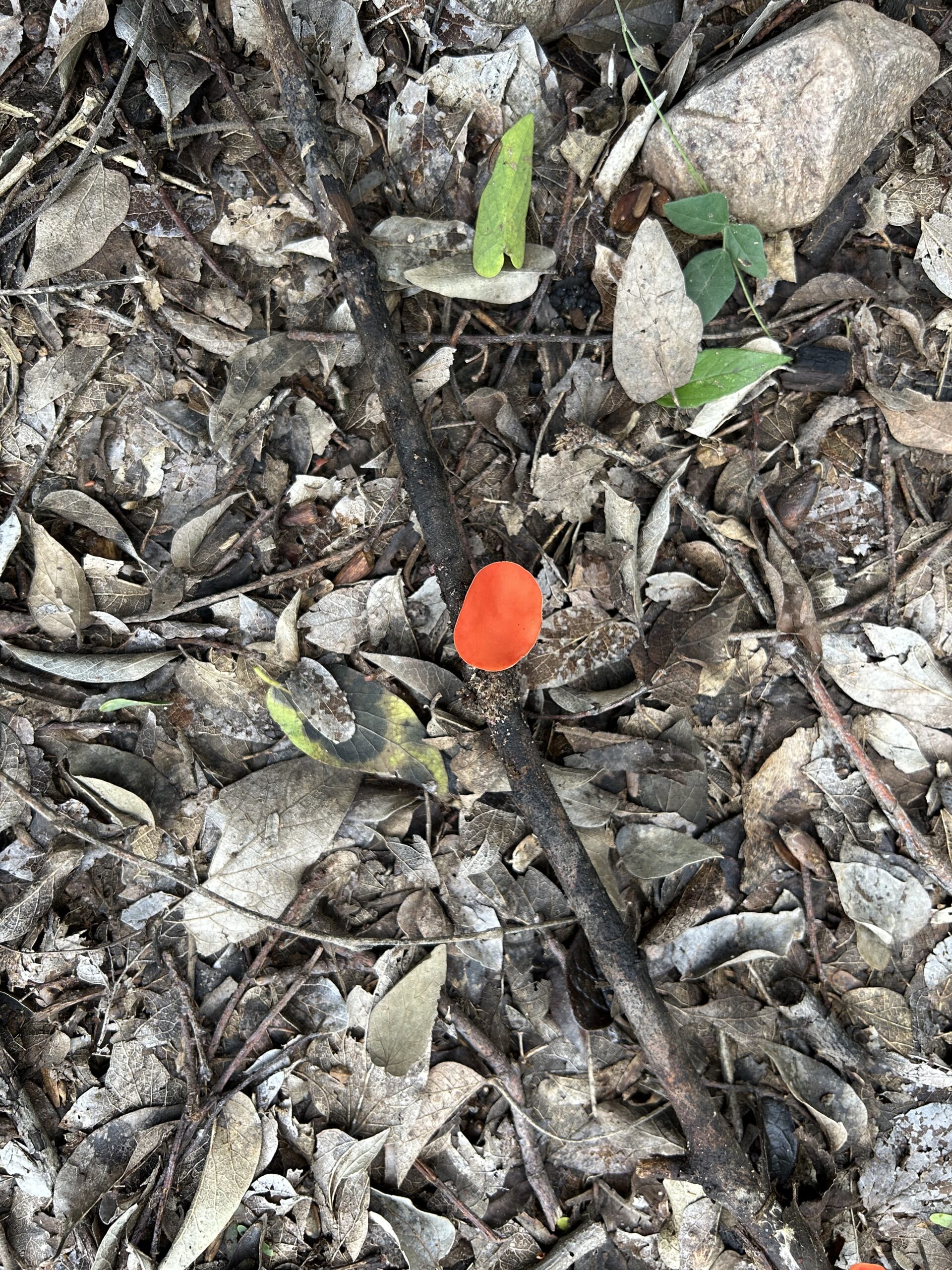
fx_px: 953
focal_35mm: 26
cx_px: 476
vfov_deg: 67.3
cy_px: 635
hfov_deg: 53.1
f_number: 1.5
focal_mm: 5.7
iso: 100
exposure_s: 1/121
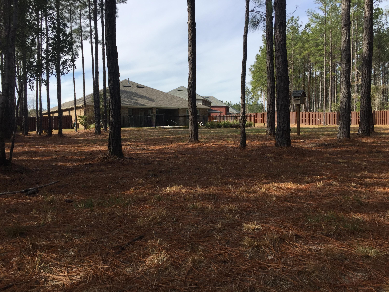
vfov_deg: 48.2
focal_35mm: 29
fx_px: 326
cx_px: 194
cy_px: 146
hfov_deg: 61.7
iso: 32
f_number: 2.2
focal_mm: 4.15
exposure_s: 1/1199
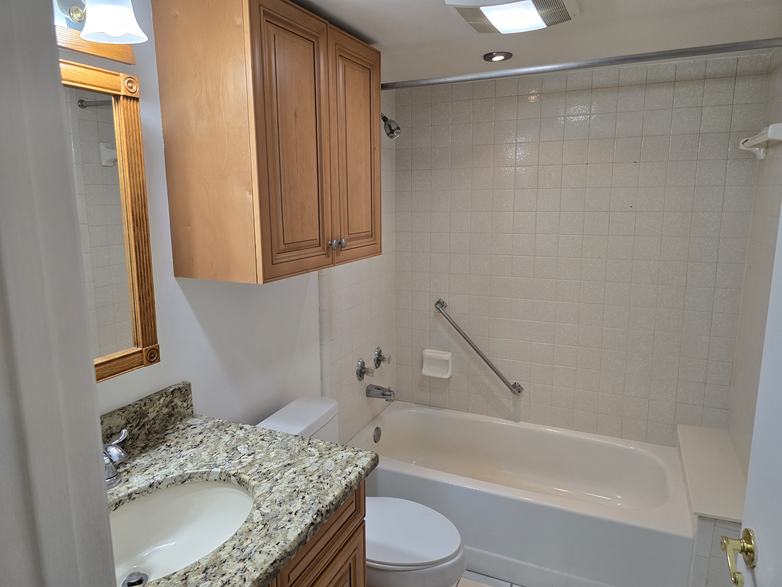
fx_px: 520
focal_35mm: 23
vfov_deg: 58.9
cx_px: 391
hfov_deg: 73.9
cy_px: 294
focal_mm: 6.3
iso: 125
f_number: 1.7
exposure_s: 1/120
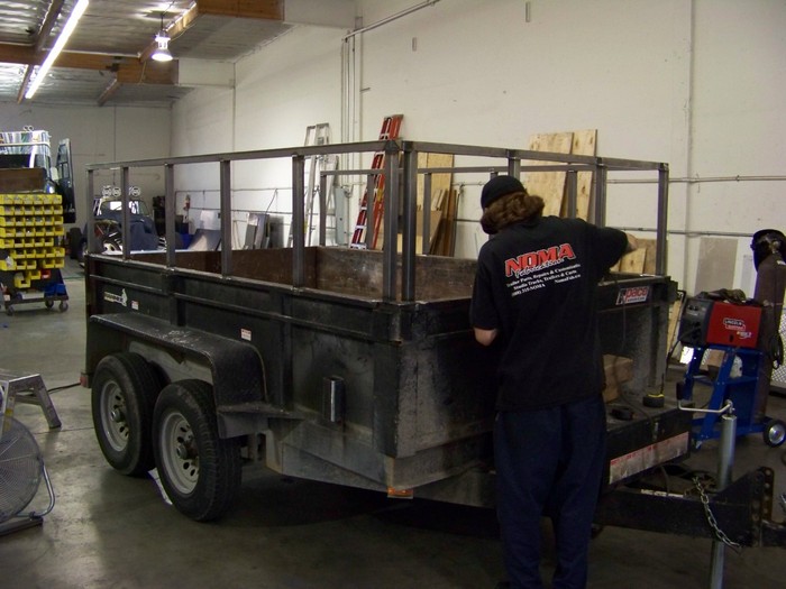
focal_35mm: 36
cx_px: 393
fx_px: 817
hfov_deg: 51.4
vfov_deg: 39.7
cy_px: 294
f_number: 2.8
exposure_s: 1/30
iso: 270
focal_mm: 5.85
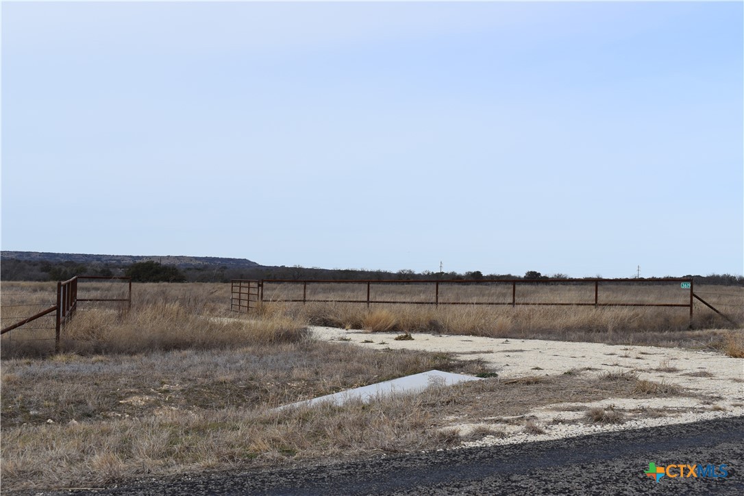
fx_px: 992
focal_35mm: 48
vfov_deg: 28.1
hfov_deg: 41.1
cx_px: 372
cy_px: 248
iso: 100
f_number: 9
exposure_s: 1/320
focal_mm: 32
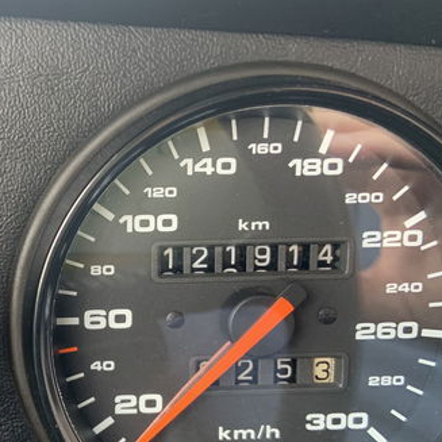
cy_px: 280
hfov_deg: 30.3
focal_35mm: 54
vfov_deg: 31.5
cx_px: 46
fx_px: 780
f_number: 1.8
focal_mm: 4.25
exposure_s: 1/60
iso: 160
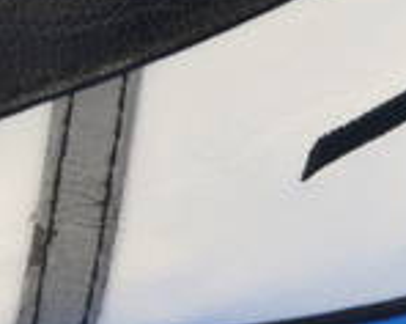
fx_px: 3144
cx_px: 346
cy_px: -107
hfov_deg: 7.4
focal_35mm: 262
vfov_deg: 5.9
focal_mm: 31
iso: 400
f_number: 5
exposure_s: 1/60
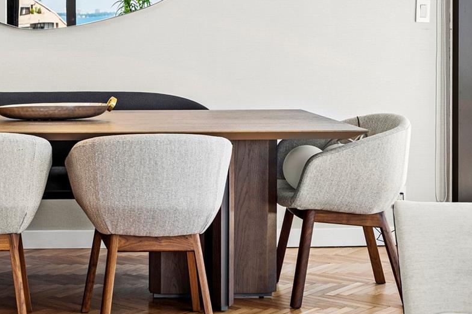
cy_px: 60
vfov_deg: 15.4
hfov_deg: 22.4
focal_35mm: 88
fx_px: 1153
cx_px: 28
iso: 320
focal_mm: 43
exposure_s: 1/20
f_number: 8
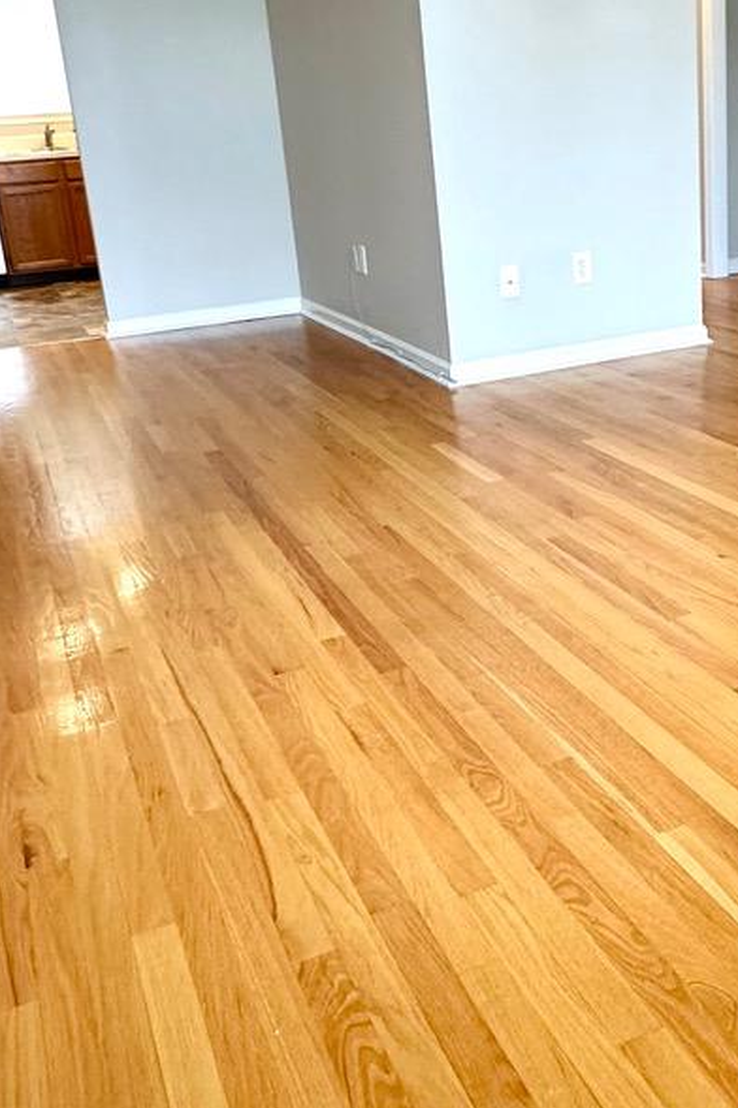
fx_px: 1170
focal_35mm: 38
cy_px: 446
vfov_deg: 50.4
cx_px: 525
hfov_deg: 34.5
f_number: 2.2
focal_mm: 2.22
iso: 250
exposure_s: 1/60
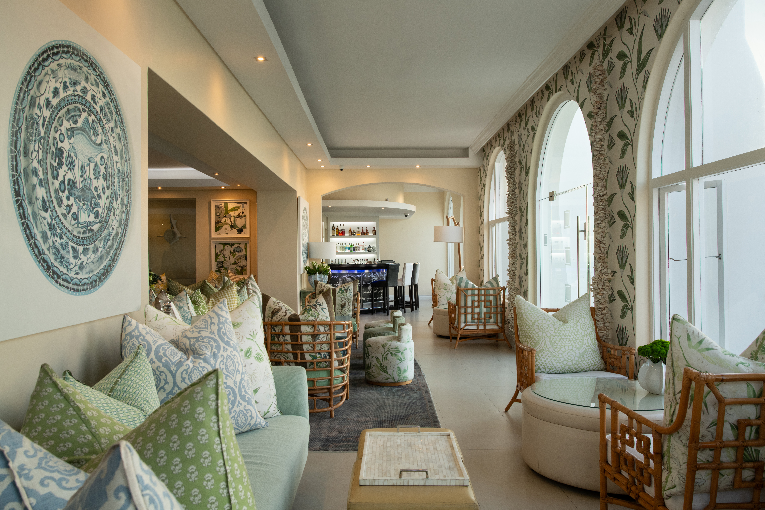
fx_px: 616
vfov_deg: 45.0
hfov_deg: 63.7
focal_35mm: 29
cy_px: 255
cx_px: 382
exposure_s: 1/250
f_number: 11
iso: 400
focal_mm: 29
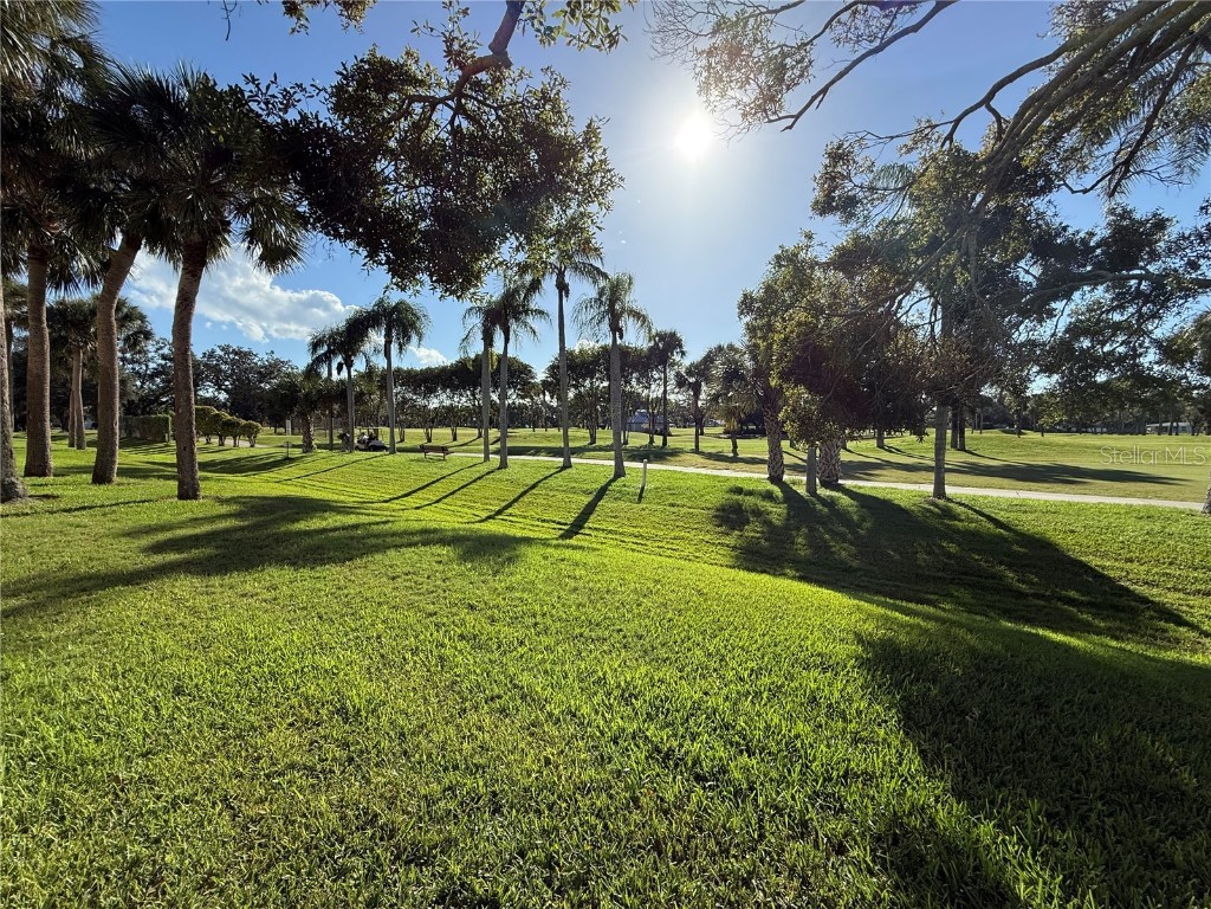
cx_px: 606
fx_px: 490
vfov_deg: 85.7
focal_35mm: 14
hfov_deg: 102.1
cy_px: 454
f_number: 2.2
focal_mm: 2.22
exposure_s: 1/2237
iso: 64
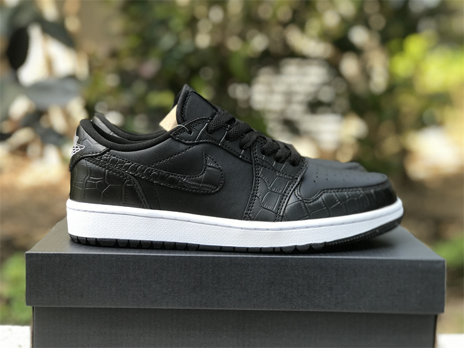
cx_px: 232
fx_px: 764
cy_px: 174
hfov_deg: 33.8
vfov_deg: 25.7
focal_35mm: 57
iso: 20
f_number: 2.8
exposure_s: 1/111
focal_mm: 6.6
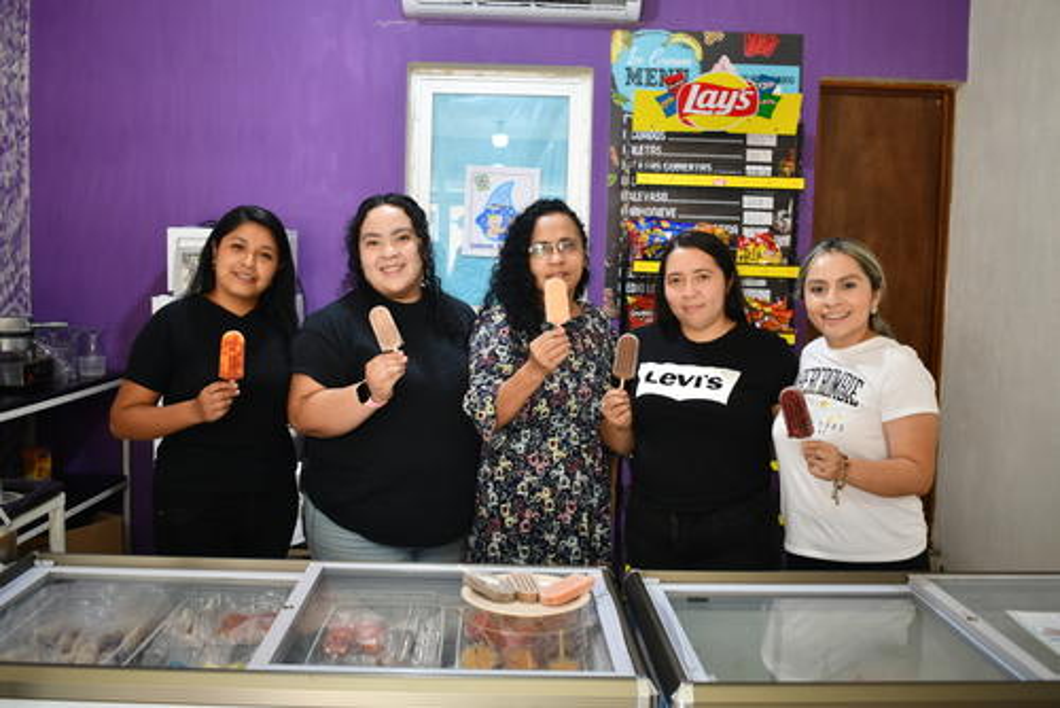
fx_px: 1061
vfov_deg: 36.9
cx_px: 530
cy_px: 354
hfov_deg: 53.1
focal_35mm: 36
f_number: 3.8
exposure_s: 1/20
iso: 200
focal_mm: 24
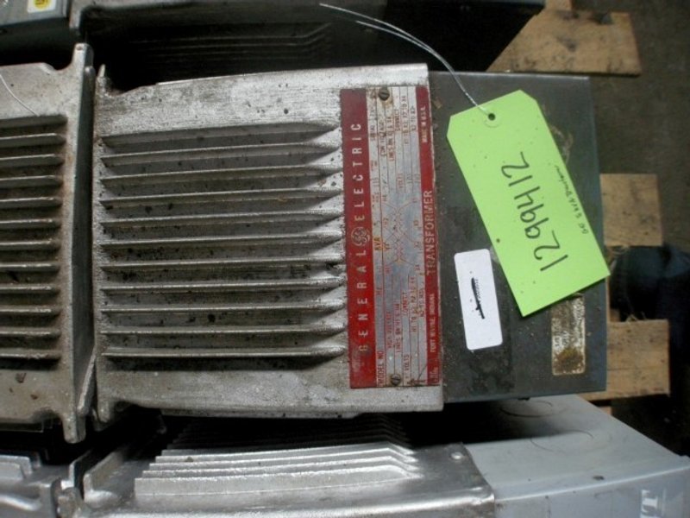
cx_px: 345
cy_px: 259
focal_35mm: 35
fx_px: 698
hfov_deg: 52.6
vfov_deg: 40.7
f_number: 2.7
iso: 400
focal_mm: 7.5
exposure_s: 1/58.1
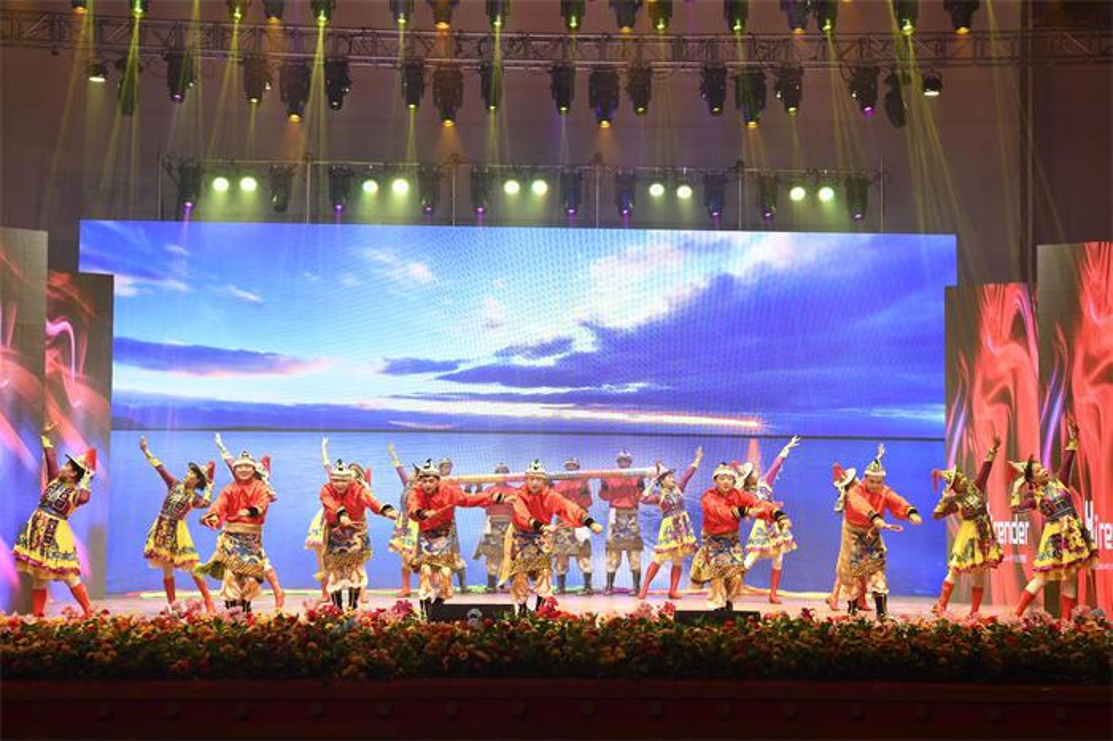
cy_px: 370
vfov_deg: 23.4
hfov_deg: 34.5
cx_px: 556
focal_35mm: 58
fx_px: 1792
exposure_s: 1/100
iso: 800
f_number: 5
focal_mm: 58
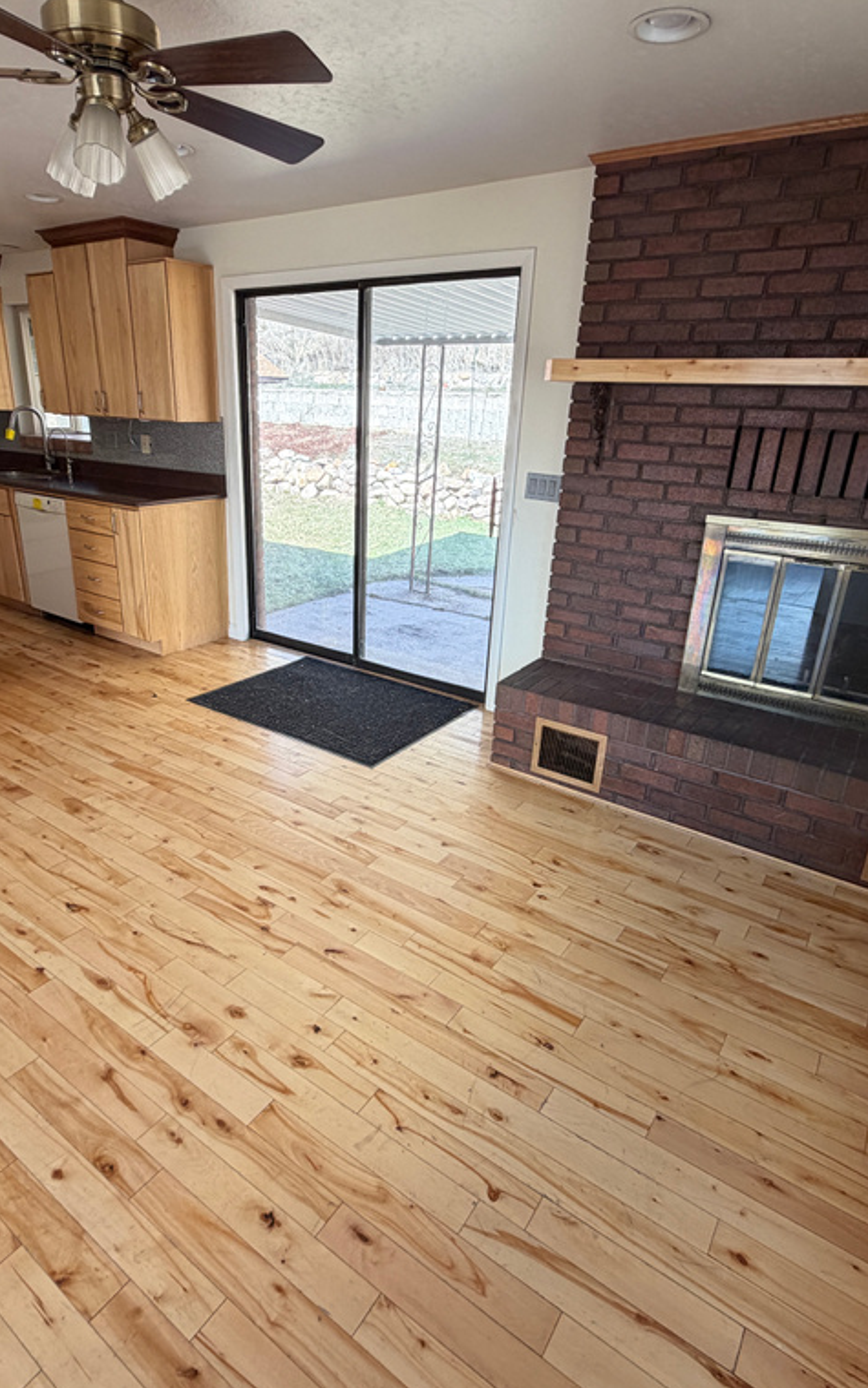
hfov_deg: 59.5
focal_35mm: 20
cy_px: 698
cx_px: 391
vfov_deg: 85.1
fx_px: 757
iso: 125
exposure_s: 1/121
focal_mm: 2.22
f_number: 2.2
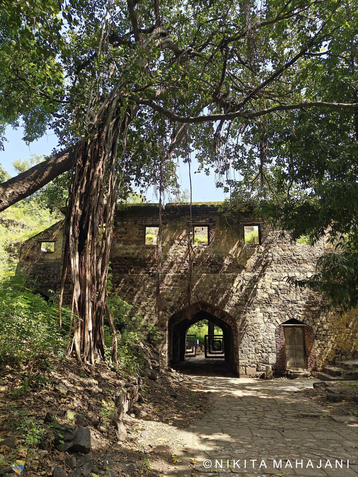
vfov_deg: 71.6
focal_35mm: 24
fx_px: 331
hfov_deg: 56.8
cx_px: 179
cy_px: 238
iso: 50
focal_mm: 5.59
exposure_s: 1/806
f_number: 1.8
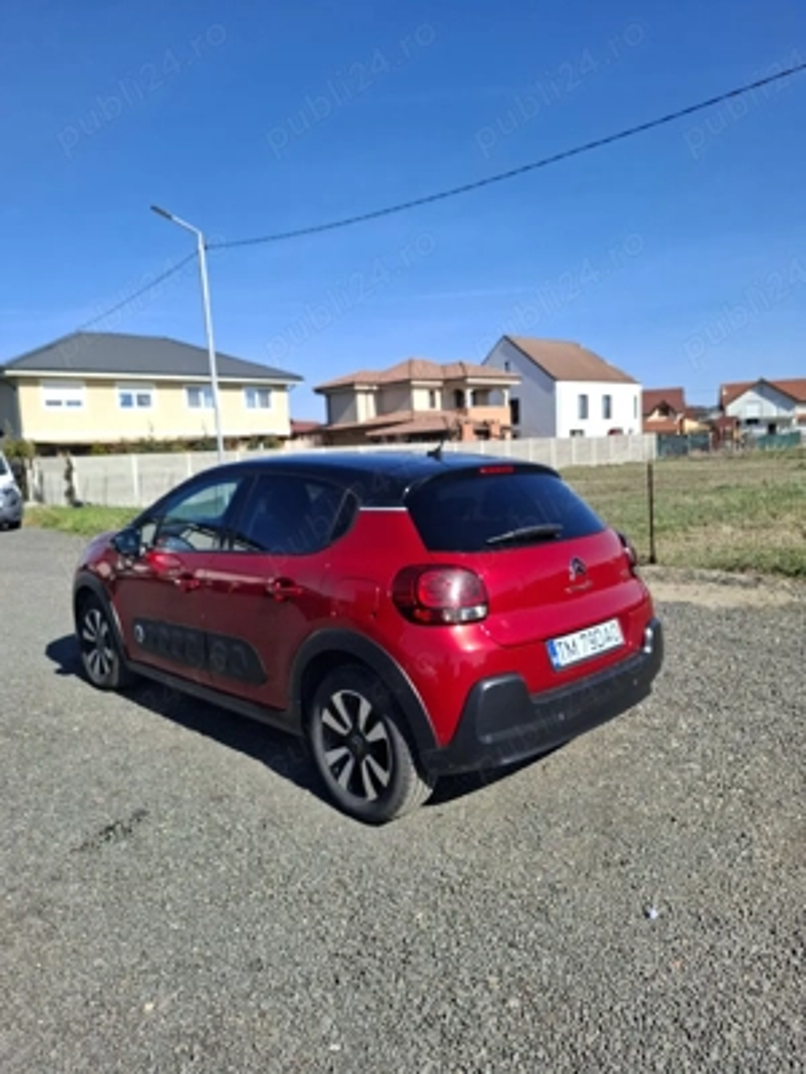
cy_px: 537
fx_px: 714
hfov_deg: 58.9
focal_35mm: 23
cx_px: 403
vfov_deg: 73.9
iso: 50
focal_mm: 5.54
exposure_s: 1/1667
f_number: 1.8
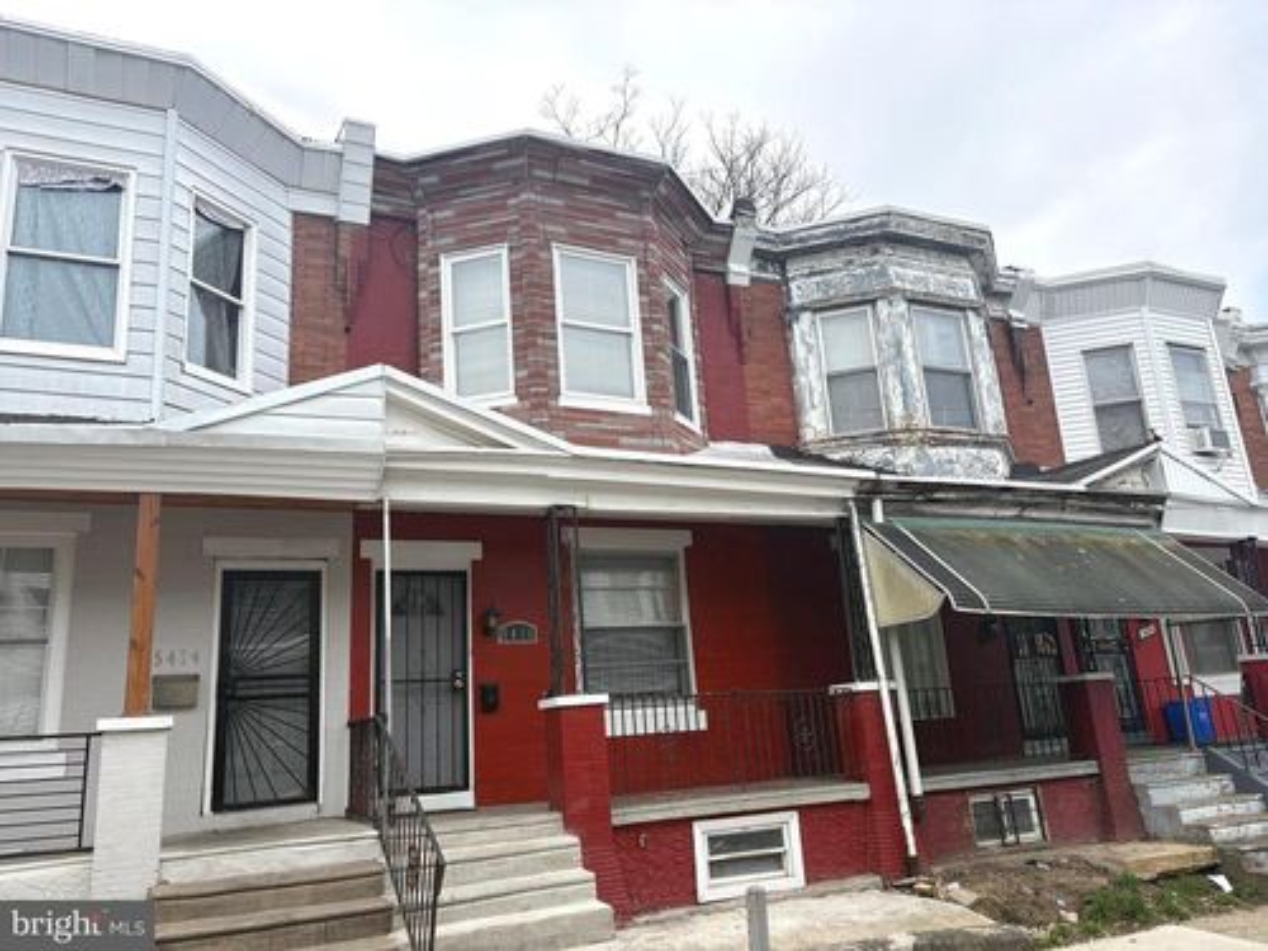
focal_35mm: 26
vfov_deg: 53.1
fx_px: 952
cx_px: 634
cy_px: 476
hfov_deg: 67.3
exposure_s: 1/2538
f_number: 1.6
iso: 64
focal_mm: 5.96
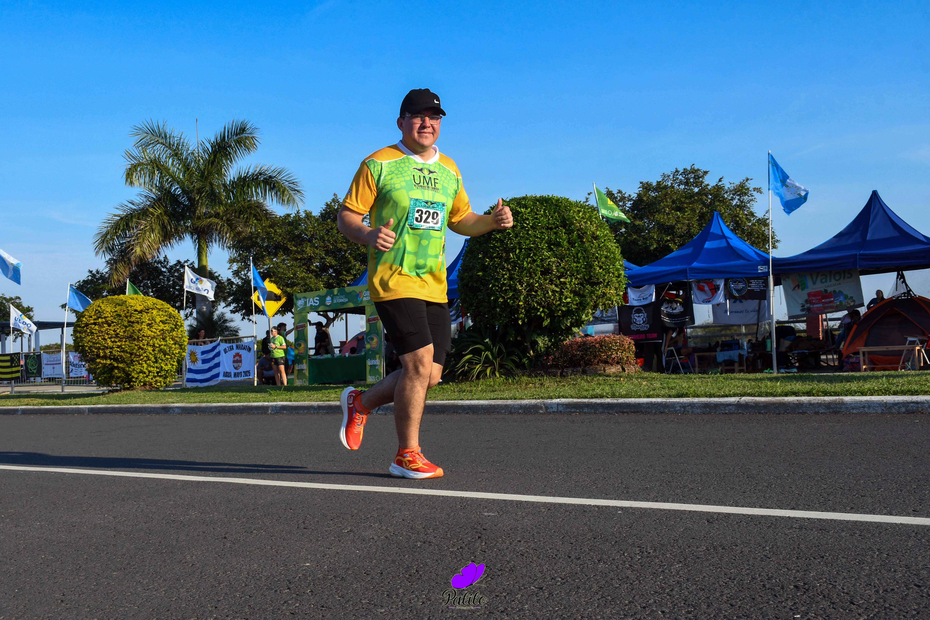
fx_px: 1007
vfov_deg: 34.2
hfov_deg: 49.6
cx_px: 465
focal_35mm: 39
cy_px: 310
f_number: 10
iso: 400
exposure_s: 1/500
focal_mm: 26
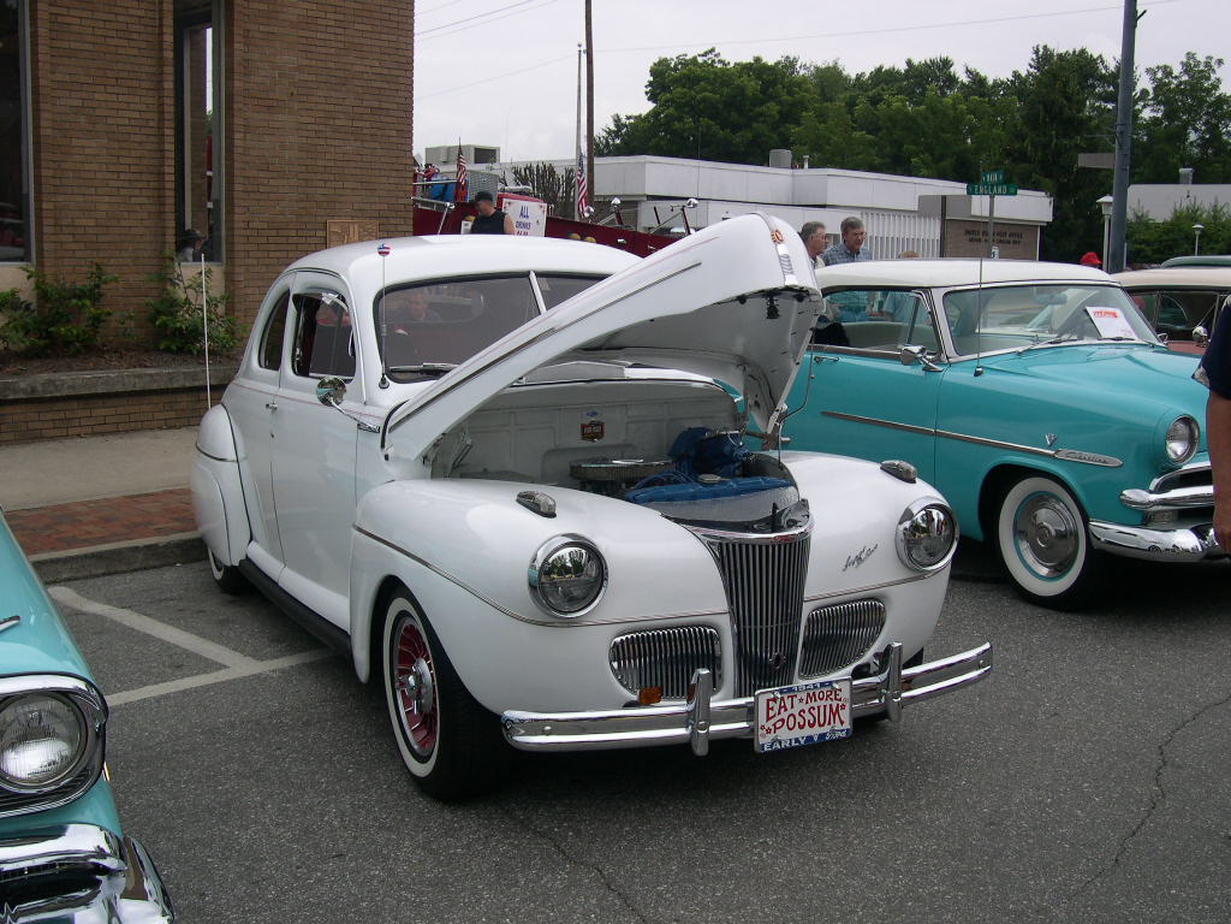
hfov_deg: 49.0
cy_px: 462
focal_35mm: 38
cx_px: 616
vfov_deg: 37.7
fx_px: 1351
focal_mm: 8
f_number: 7.6
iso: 100
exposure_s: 1/144
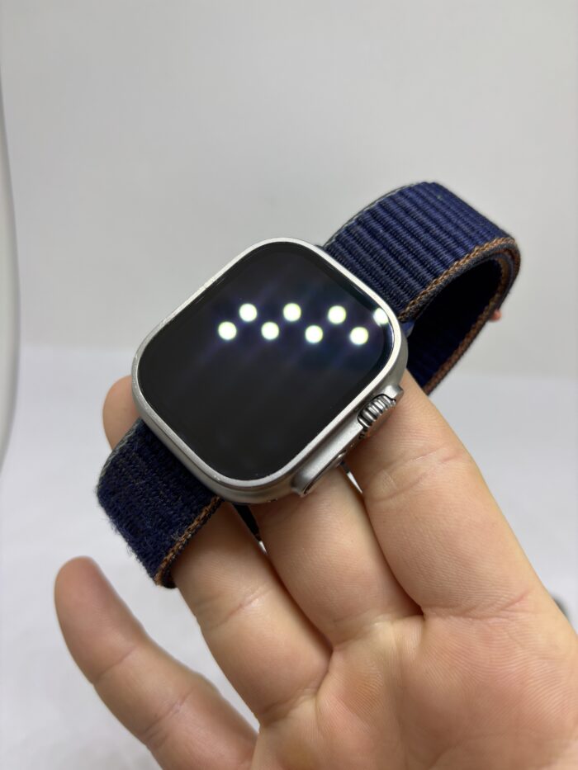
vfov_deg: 67.3
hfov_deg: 53.1
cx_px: 289
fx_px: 579
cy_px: 385
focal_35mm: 26
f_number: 1.6
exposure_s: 1/121
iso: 50
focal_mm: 5.96
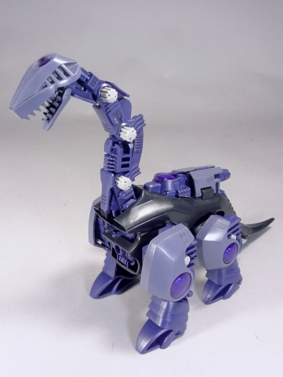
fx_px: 447
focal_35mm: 41
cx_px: 142
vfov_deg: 45.8
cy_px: 188
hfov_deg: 35.1
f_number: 8
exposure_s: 1/13
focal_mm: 8.8
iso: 200
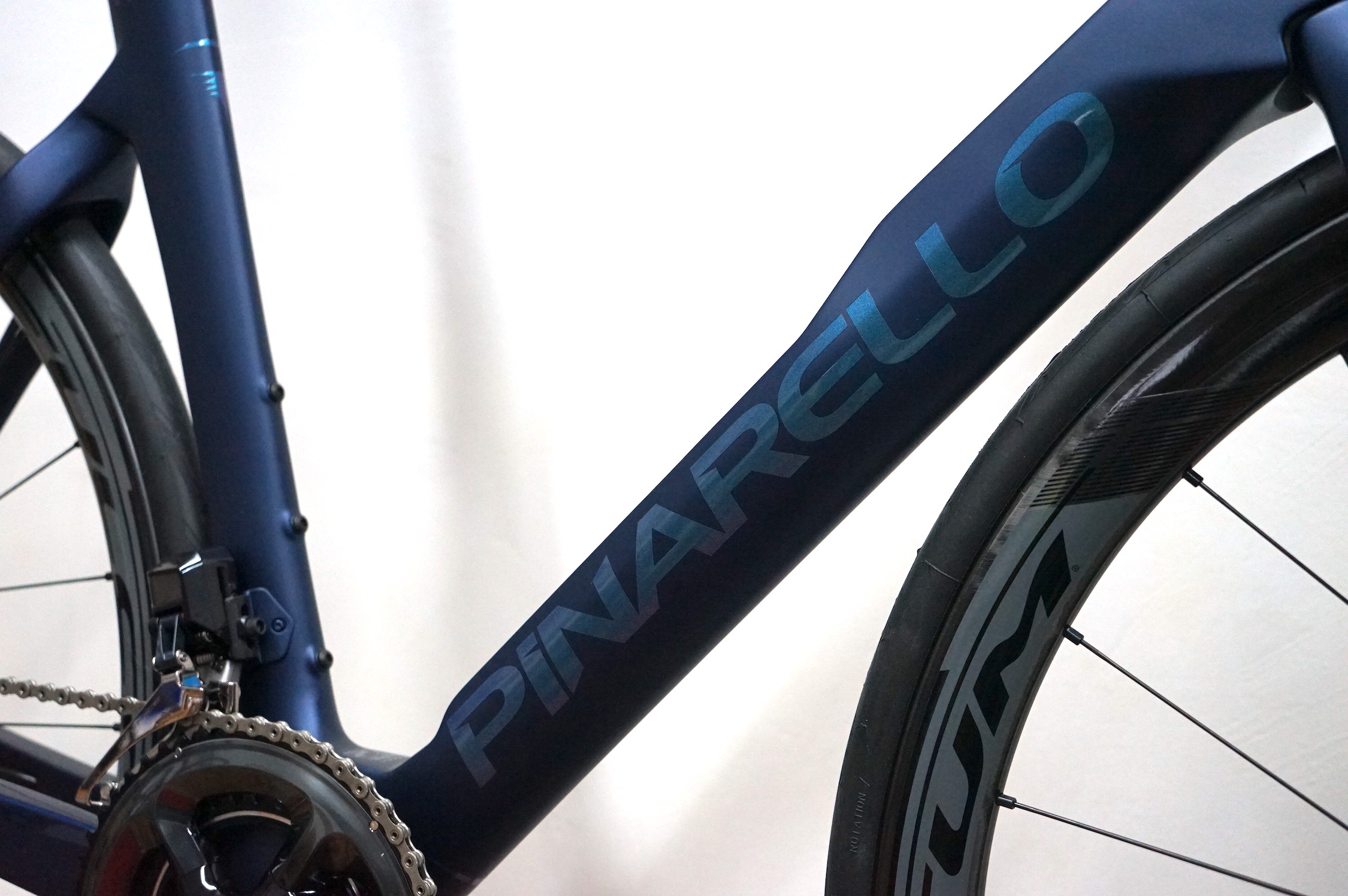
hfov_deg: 42.8
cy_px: 448
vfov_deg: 29.2
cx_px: 674
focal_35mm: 46
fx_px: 1721
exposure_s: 1/160
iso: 3200
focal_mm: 46
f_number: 4.5
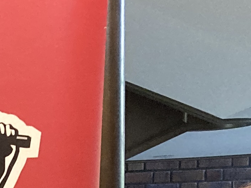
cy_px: 519
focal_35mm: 161
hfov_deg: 11.7
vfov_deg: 8.1
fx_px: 1168
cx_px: -144
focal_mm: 3.99
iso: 320
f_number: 1.8
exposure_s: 1/40
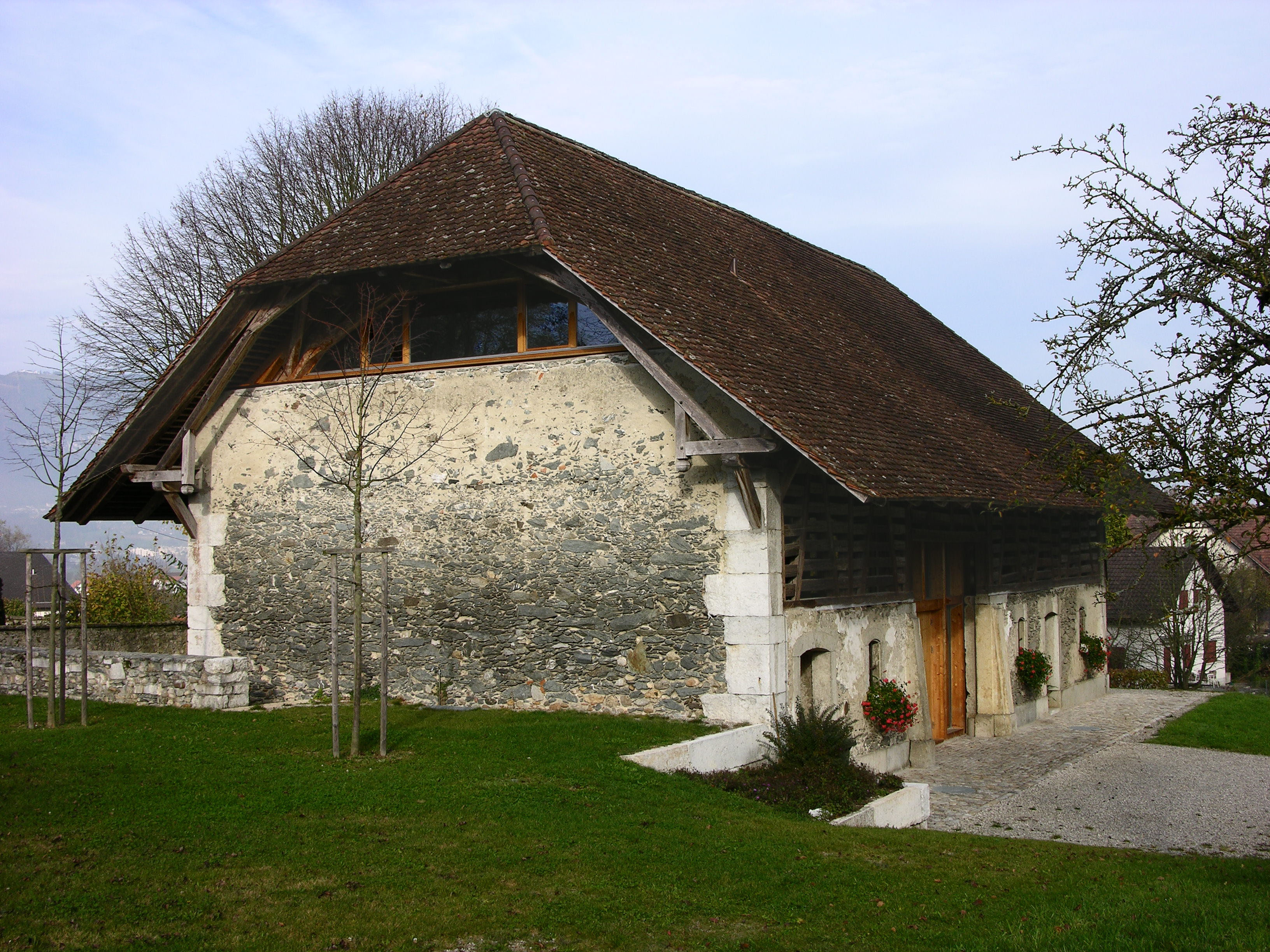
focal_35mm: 42
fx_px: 1541
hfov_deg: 44.8
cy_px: 476
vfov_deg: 34.3
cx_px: 635
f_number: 7.3
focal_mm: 10.7
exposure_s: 1/136
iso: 50
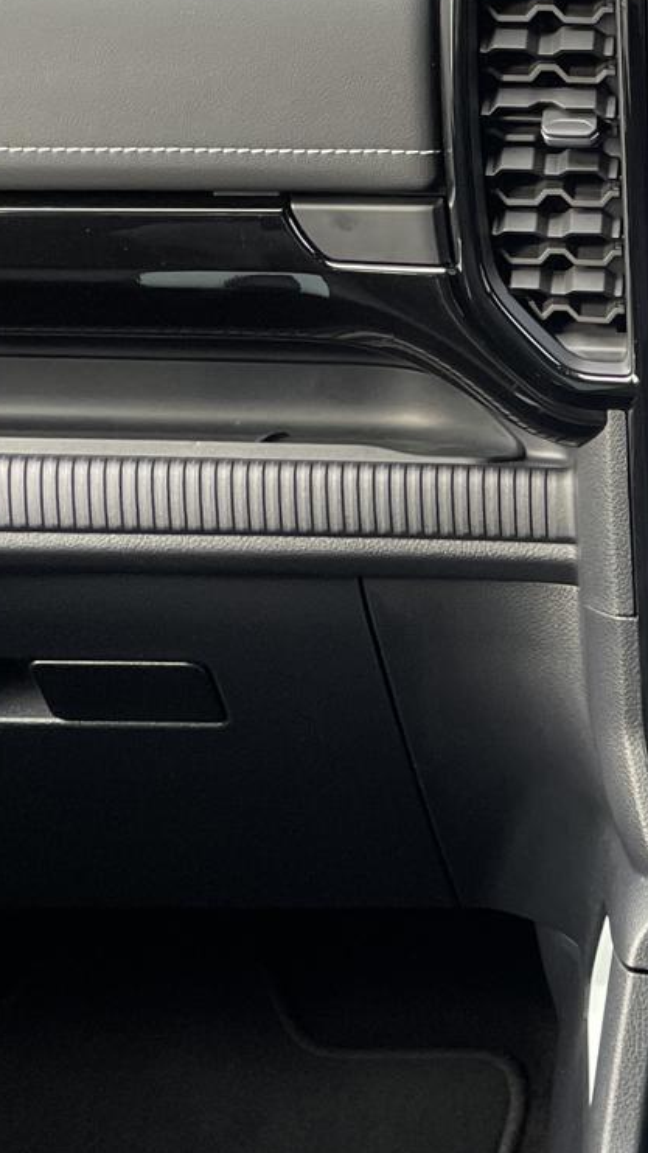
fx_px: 2354
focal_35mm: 77
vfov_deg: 27.5
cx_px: 951
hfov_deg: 14.7
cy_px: 704
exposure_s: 1/121
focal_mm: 4.2
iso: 80
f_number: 1.6
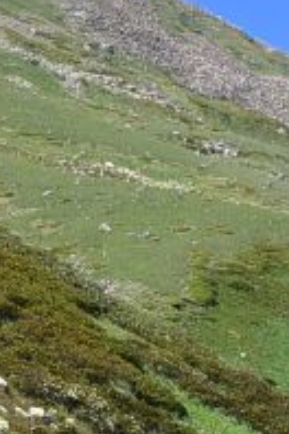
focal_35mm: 328
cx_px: 397
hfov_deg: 4.2
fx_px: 3949
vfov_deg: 6.0
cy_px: 1085
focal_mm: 50
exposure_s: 1/160
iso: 100
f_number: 9
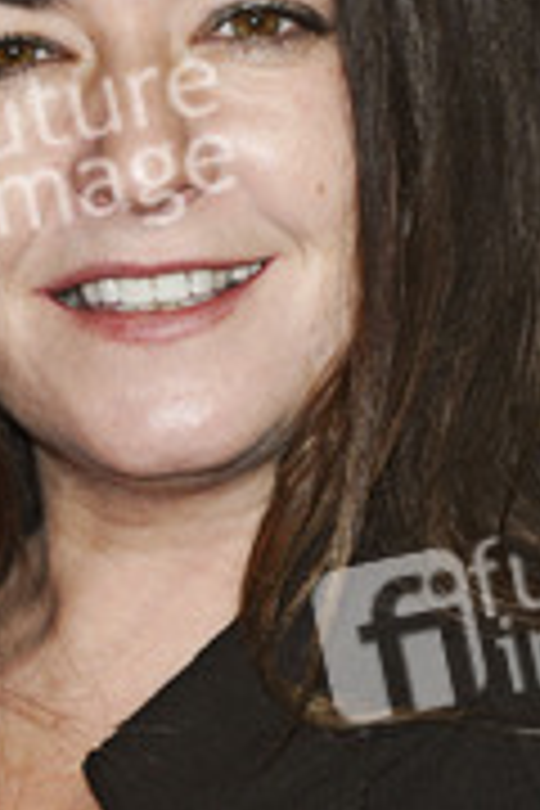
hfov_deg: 3.4
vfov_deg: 5.2
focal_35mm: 400
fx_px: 8999
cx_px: 137
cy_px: 392
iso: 640
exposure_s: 1/250
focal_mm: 120
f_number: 4.5
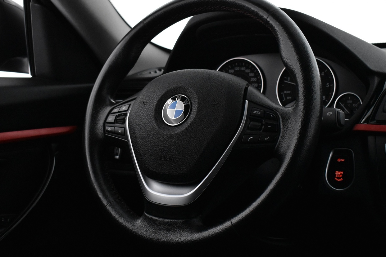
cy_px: 123
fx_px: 607
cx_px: 186
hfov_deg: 35.2
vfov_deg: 23.9
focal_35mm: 57
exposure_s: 1/100
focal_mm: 29
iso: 3200
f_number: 5
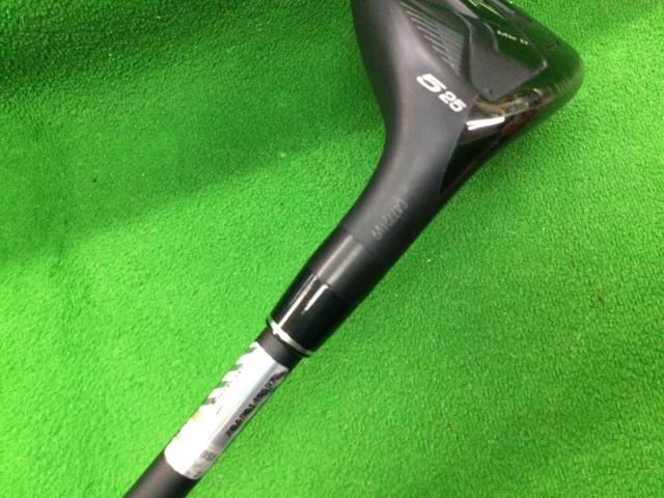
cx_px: 332
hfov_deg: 58.4
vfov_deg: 45.4
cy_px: 249
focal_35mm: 31
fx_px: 595
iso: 160
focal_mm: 3.3
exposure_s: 1/30
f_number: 2.4
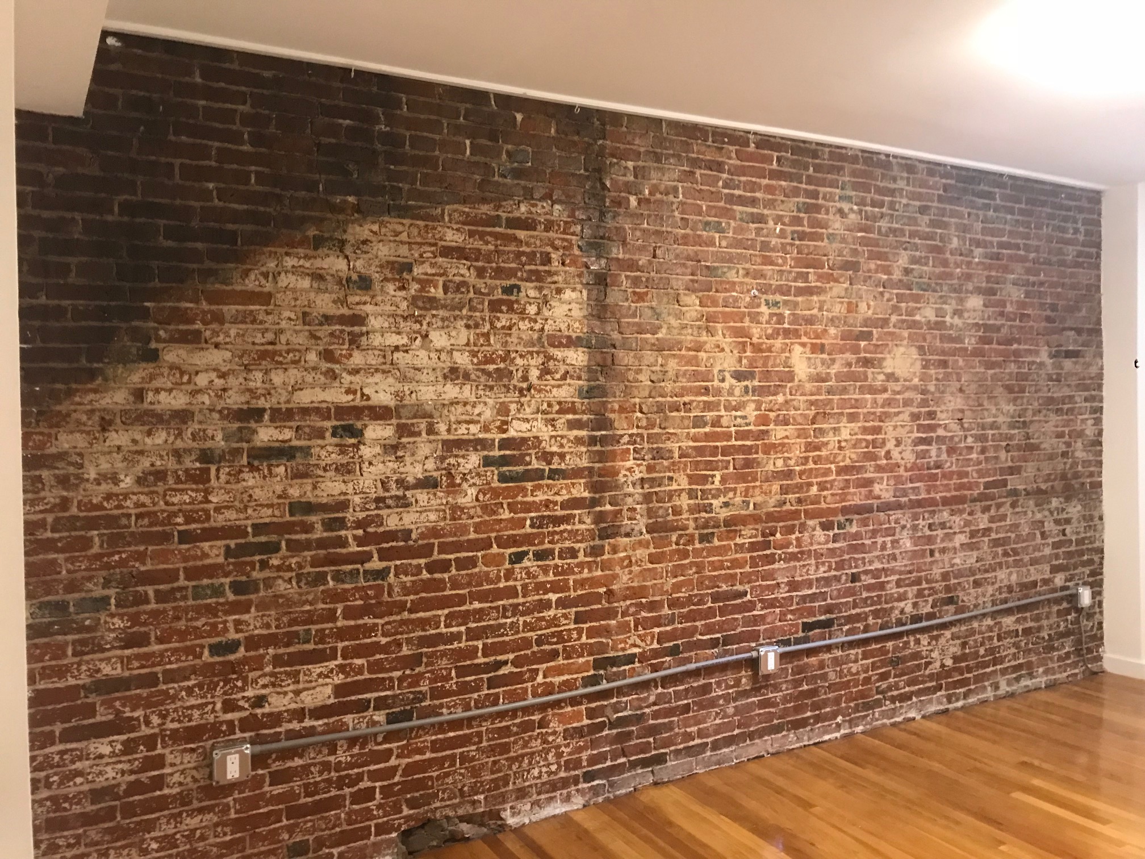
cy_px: 430
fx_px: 926
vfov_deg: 49.7
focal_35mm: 28
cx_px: 572
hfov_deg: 63.4
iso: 100
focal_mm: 3.99
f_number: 1.8
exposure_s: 1/15
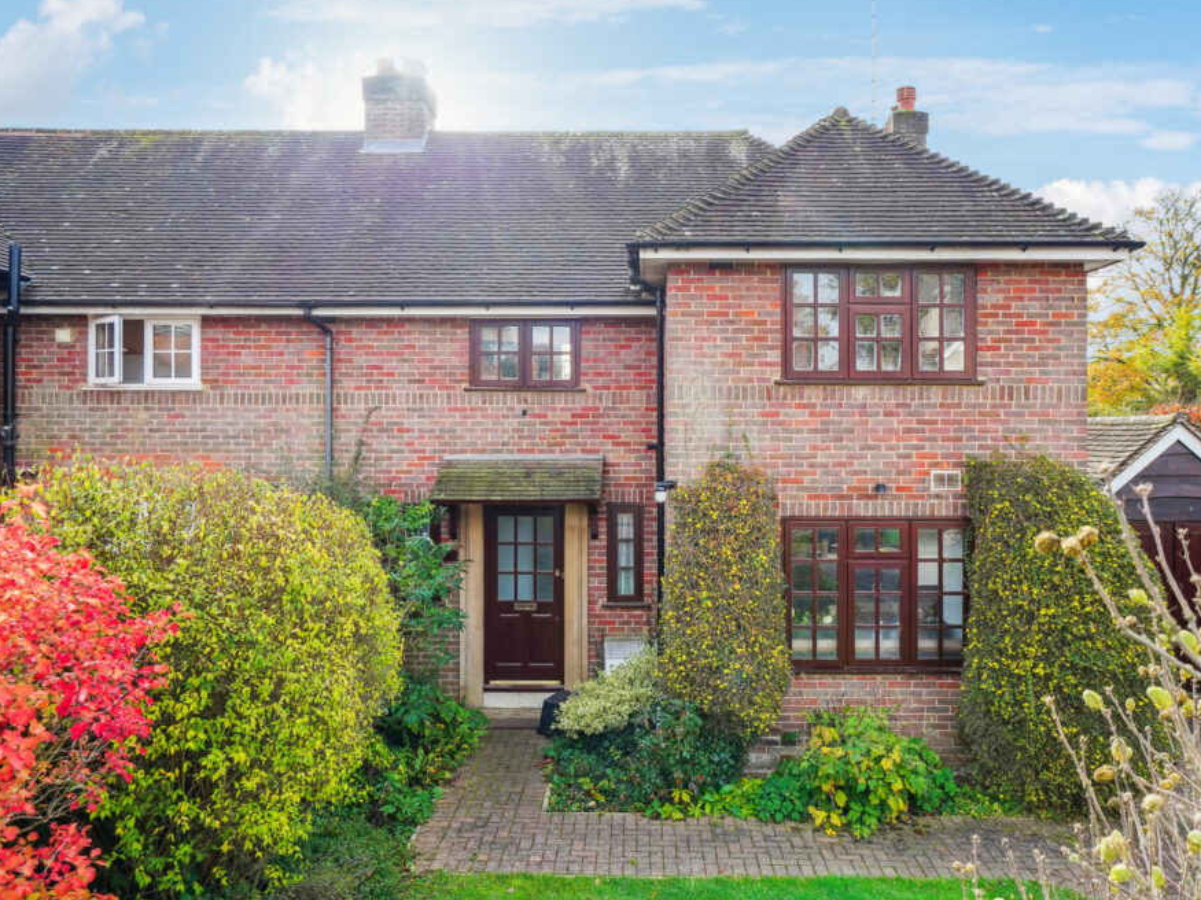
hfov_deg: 65.3
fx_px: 937
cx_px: 641
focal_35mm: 27
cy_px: 448
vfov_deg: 51.3
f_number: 8
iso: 320
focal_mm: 24
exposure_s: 1/125
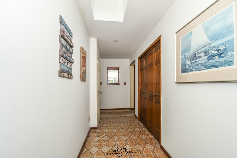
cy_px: 79
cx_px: 118
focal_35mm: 15
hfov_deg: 100.4
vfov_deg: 77.3
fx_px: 99
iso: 400
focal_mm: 10
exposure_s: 1/1250
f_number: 8
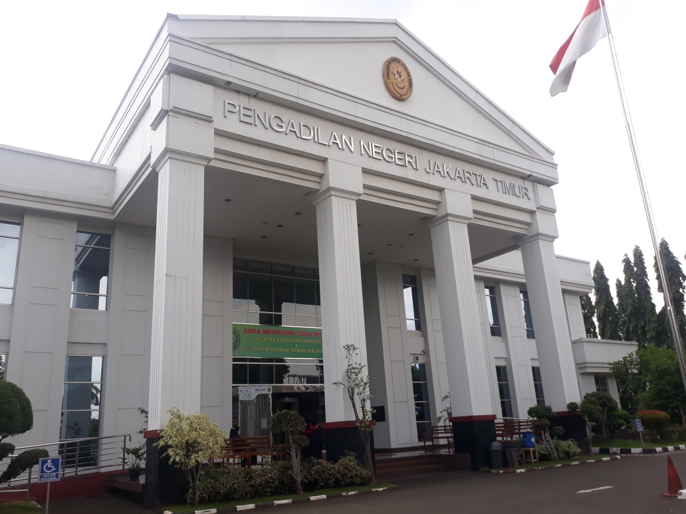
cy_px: 257
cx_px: 343
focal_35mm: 27
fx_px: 535
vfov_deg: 51.4
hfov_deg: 65.3
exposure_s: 1/633
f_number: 1.7
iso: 40
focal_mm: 3.71
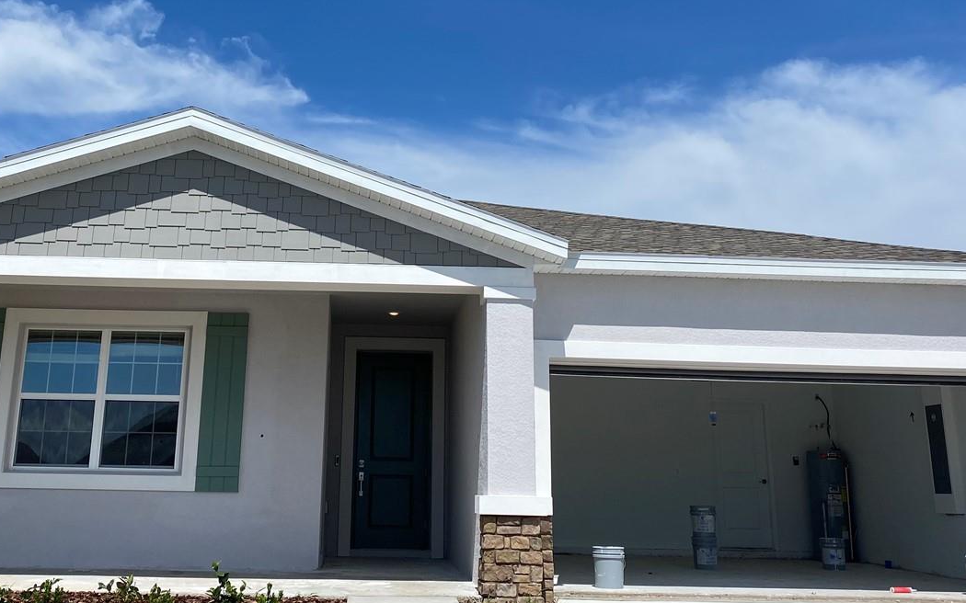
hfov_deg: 47.1
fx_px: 1106
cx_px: 414
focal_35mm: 42
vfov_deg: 30.1
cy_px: 167
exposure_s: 1/5025
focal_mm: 4.25
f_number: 1.8
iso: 32
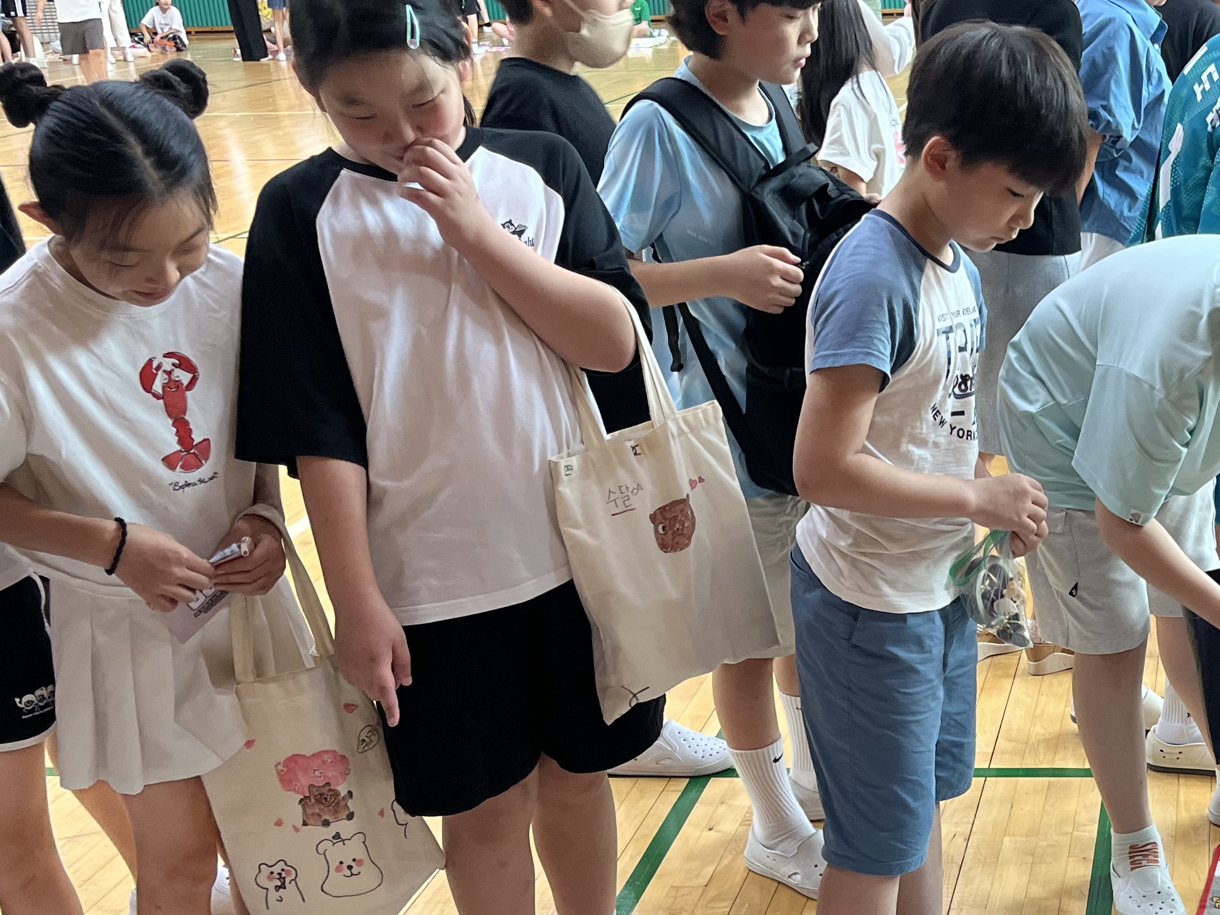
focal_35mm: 54
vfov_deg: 26.8
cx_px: 1074
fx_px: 1903
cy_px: 630
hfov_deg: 33.8
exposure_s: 1/95
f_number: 1.6
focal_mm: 5.1
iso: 125
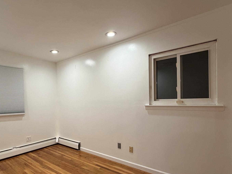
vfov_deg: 63.0
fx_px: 141
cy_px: 102
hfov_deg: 77.7
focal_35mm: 21
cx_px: 88
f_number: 2.2
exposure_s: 1/110
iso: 200
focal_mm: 2.22
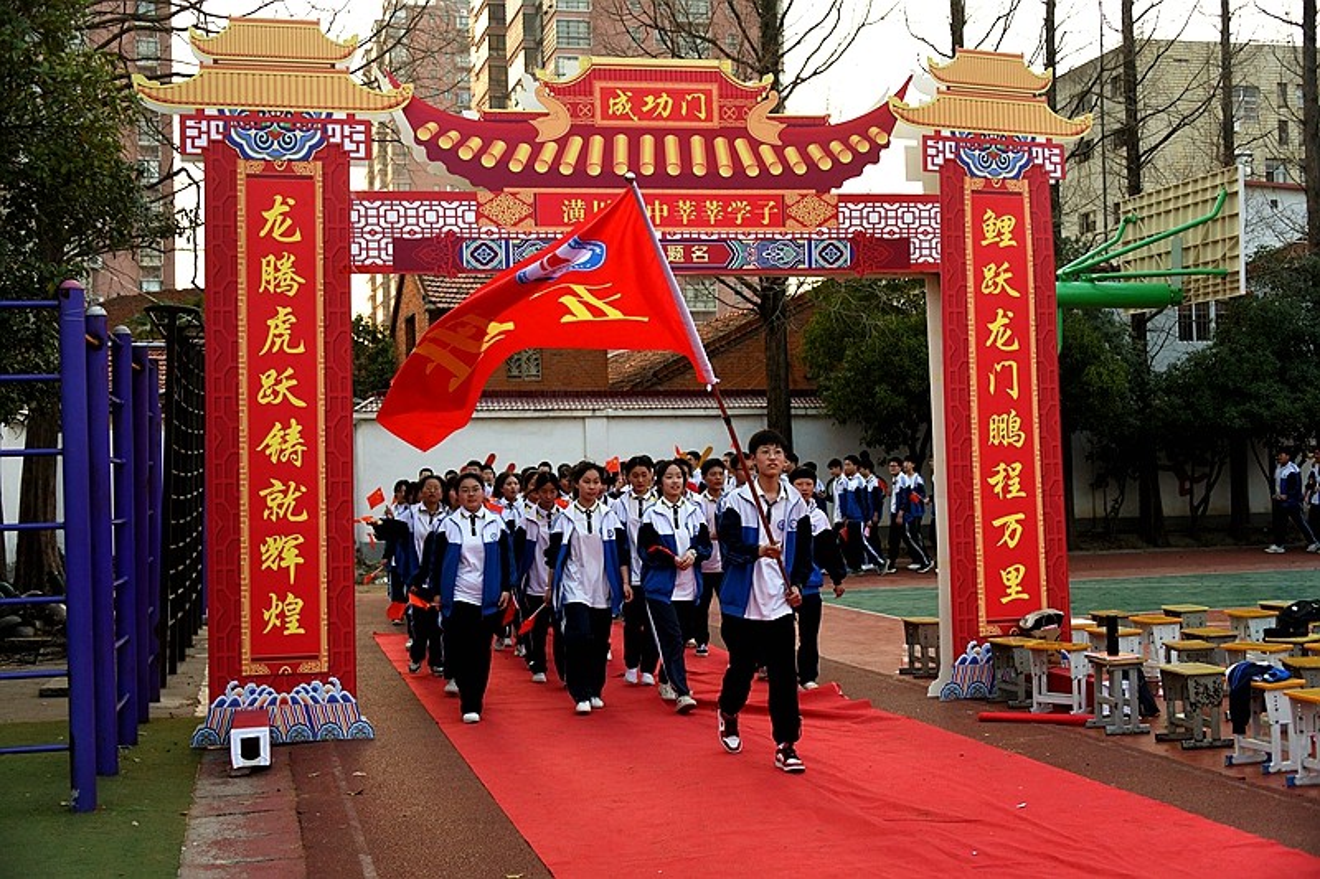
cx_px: 660
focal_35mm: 42
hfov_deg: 46.4
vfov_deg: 31.9
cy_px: 440
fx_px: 1540
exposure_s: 1/640
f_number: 4
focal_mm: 42
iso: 1000
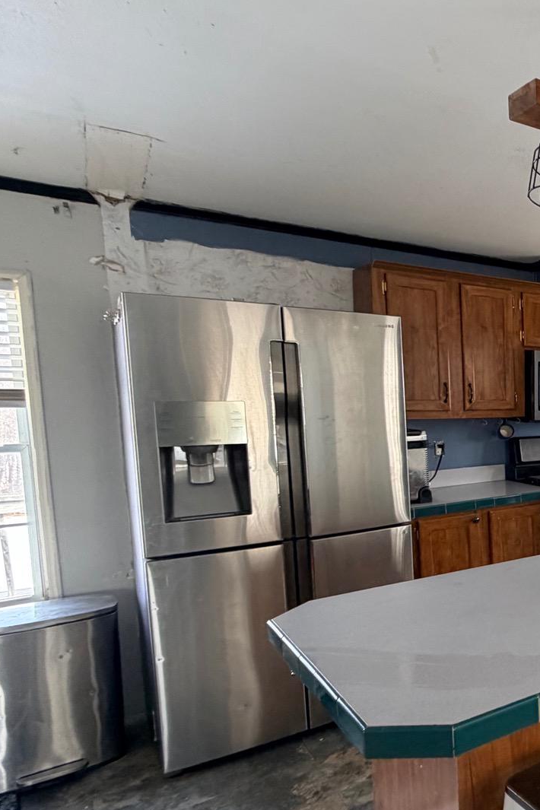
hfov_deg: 32.0
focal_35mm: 28
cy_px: 449
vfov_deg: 65.3
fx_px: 630
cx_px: 739
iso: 200
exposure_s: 1/121
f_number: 2.2
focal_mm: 2.22
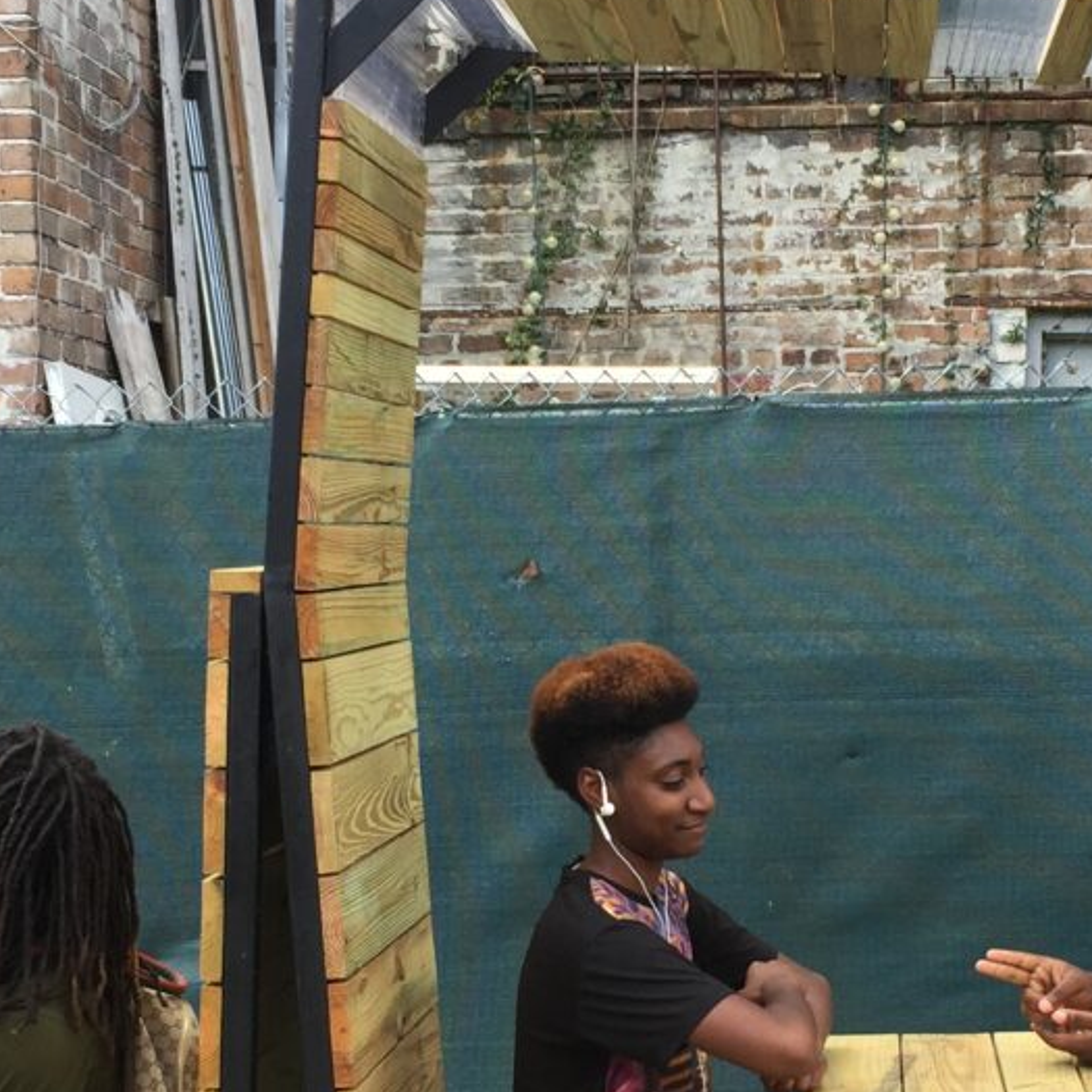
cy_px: 768
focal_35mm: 75
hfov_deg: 23.0
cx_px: 713
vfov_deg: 22.9
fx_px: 2677
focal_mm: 4.15
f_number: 2.2
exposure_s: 1/222
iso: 32
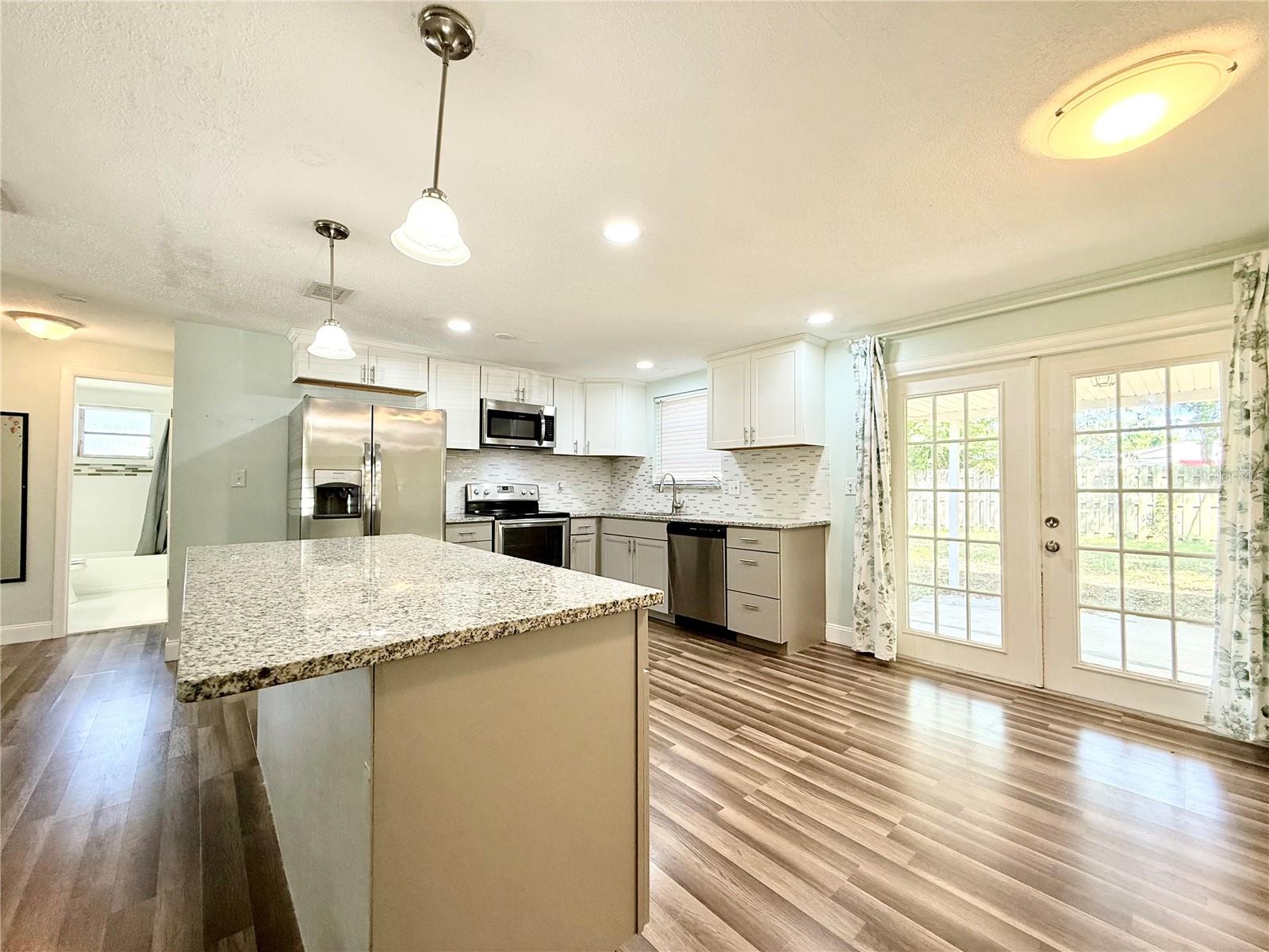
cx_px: 634
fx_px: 513
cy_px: 476
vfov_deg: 85.7
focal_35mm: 14
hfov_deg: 102.1
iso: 160
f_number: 2.2
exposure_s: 1/120
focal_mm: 2.22
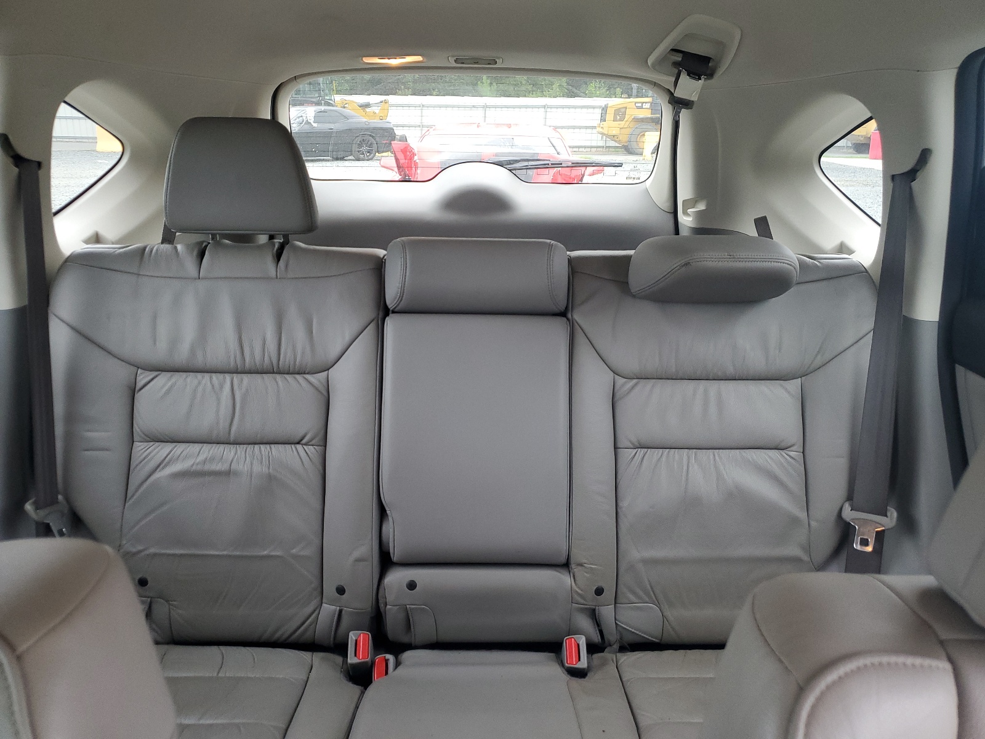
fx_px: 740
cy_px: 370
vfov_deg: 53.1
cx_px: 492
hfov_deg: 67.3
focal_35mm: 26
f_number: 1.5
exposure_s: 1/60.2
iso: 103
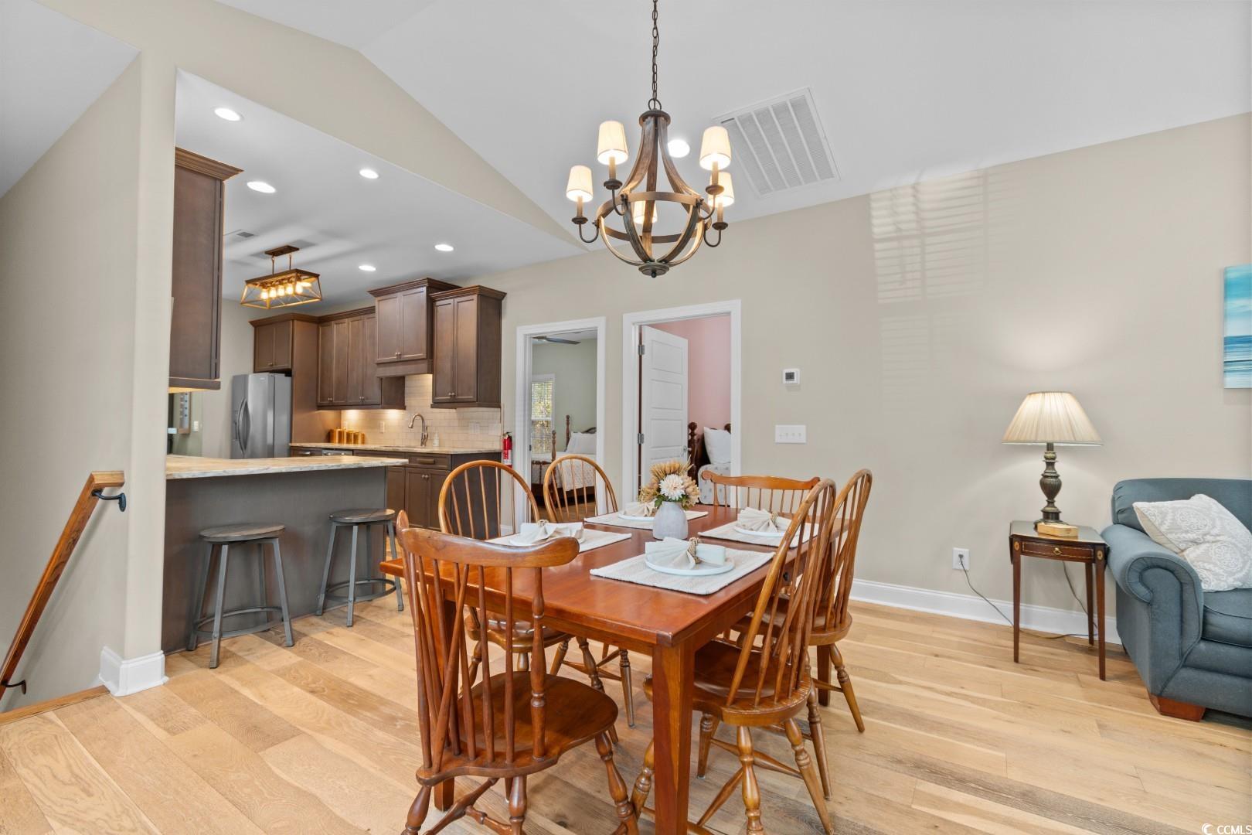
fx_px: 522
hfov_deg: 100.4
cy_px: 418
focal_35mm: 15
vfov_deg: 77.3
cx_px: 626
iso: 100
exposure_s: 1/3
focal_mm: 10
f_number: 4.5
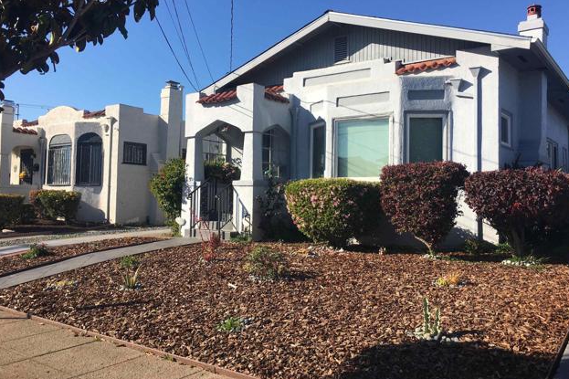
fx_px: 490
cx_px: 290
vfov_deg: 42.3
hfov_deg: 60.3
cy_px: 174
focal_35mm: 31
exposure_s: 1/1672
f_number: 2.2
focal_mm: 4.15
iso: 25
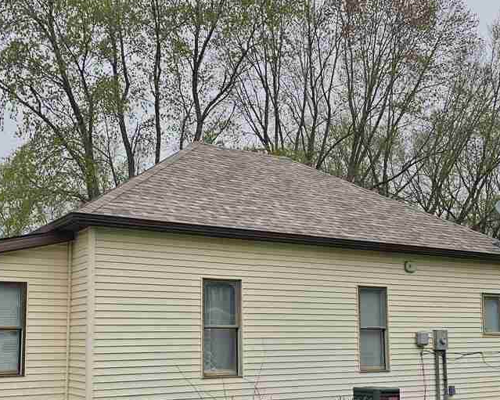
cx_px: 229
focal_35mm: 45
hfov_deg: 41.1
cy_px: 263
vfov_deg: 33.2
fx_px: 666
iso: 10
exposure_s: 1/204
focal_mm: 6.3
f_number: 1.7
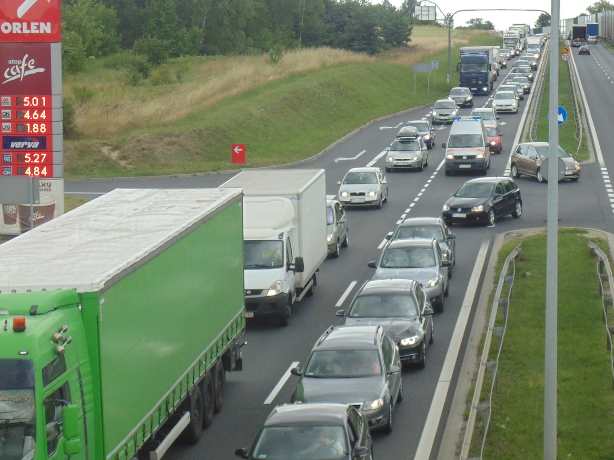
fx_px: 1898
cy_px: 252
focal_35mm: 107
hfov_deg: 18.2
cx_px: 489
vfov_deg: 13.8
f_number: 4.1
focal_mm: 11.7
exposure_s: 1/200
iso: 80
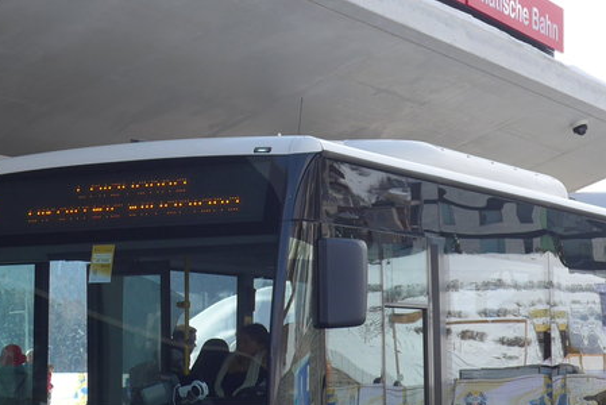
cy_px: 219
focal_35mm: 100
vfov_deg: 13.7
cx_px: 316
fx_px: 1684
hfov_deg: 20.4
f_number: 2.8
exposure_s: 1/800
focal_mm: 7.5
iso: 80
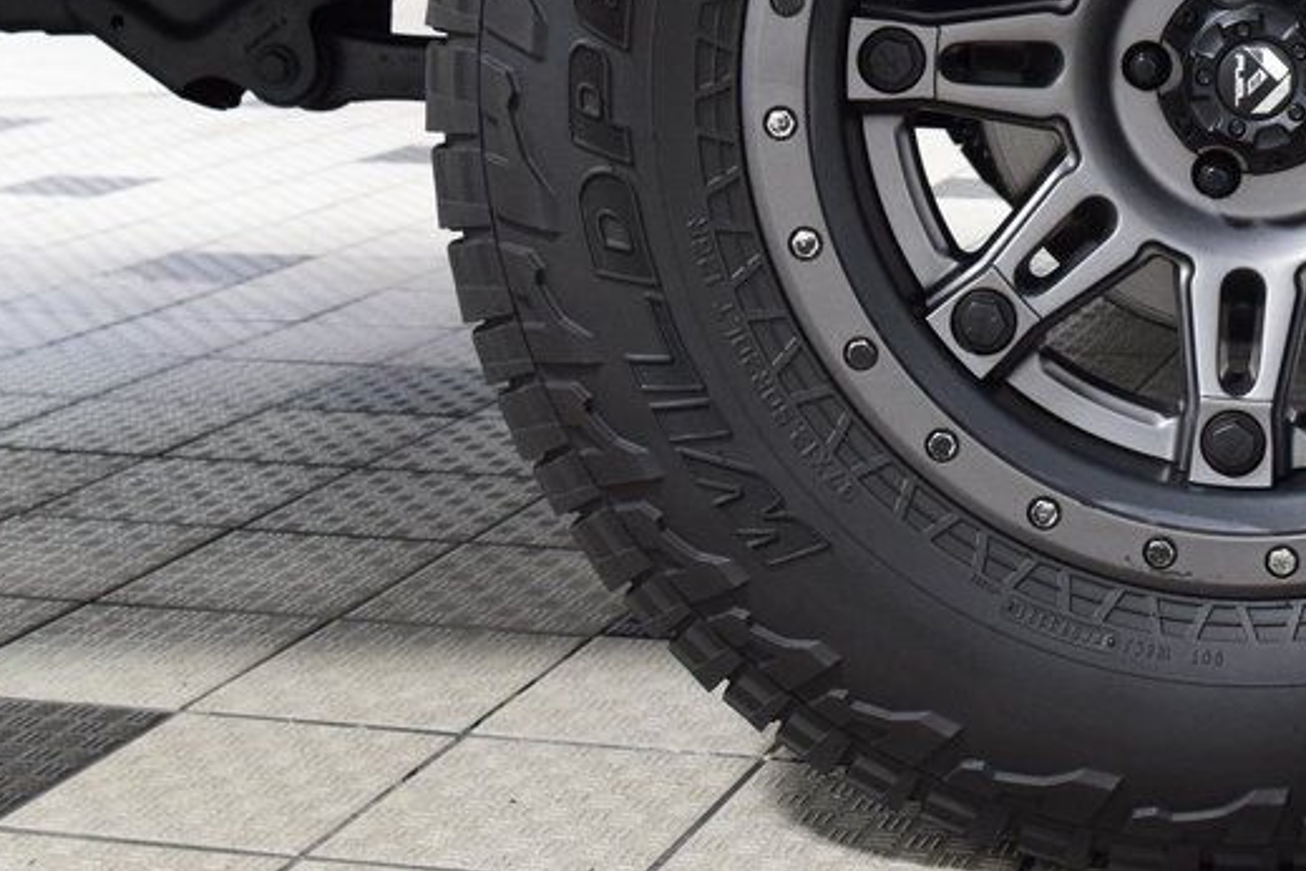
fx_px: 2576
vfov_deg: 18.8
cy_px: 39
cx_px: 1253
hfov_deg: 27.1
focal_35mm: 71
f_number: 6.3
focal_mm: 24
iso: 1600
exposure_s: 1/15
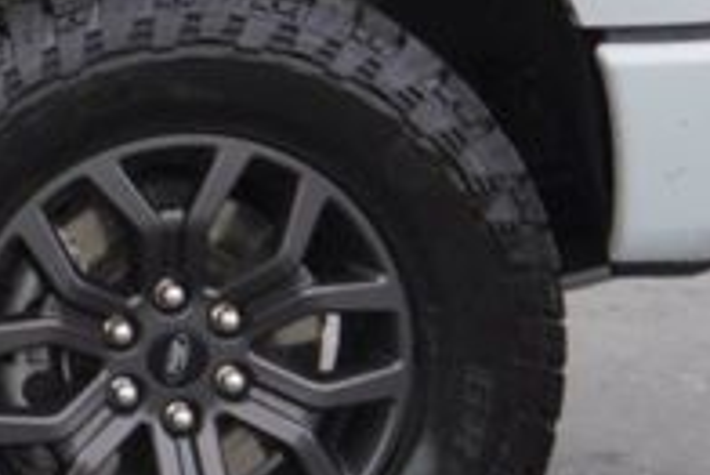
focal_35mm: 282
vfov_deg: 4.9
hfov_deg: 6.9
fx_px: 5566
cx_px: -906
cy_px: -160
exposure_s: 1/60
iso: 100
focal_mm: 36
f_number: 5.6
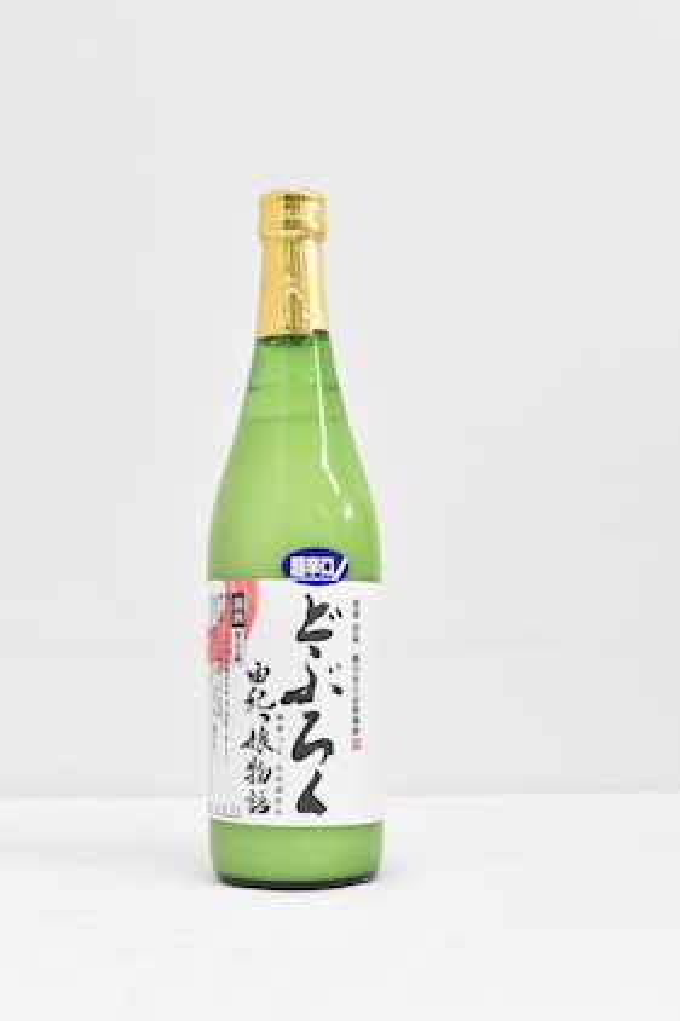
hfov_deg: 24.8
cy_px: 541
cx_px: 302
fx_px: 1548
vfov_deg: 36.5
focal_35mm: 55
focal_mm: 31
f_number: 13
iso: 2800
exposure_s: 1/50
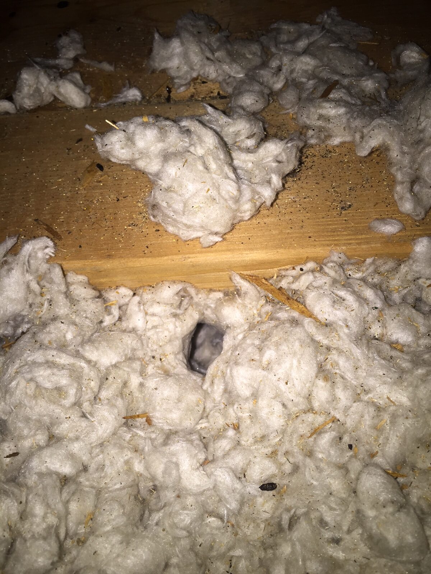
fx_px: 481
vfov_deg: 61.7
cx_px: 216
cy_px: 287
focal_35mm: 29
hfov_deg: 48.2
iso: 32
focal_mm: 4.15
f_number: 2.2
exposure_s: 1/128
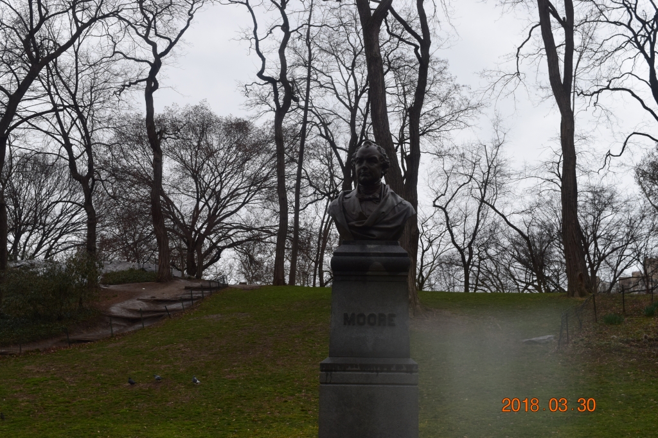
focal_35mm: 51
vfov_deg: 26.5
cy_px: 219
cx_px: 329
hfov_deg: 38.9
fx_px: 932
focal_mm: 34
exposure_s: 1/200
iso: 400
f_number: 10
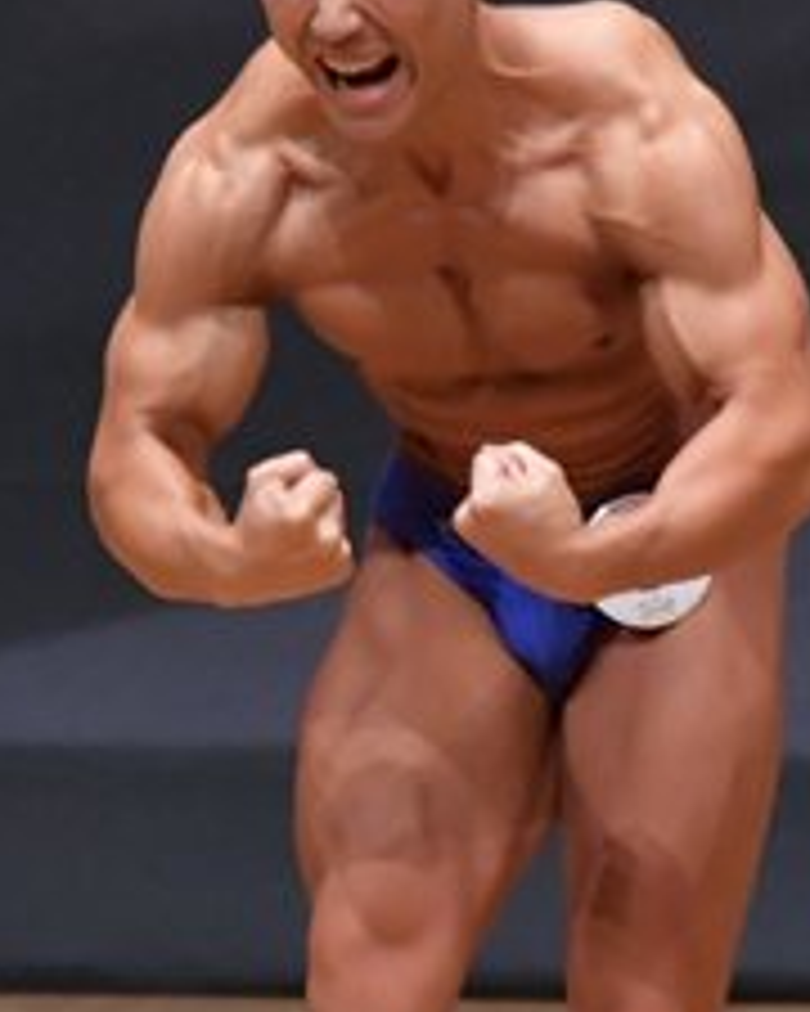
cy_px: 648
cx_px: 547
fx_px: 33352
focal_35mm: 1113
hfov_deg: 1.4
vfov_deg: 1.7
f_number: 5.6
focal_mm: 230
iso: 6400
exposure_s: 1/400
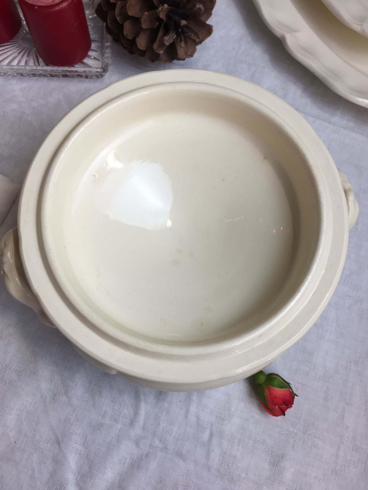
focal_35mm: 29
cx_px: 184
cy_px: 245
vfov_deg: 61.7
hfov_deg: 48.2
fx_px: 411
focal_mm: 4.15
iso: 50
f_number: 2.2
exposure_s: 1/100
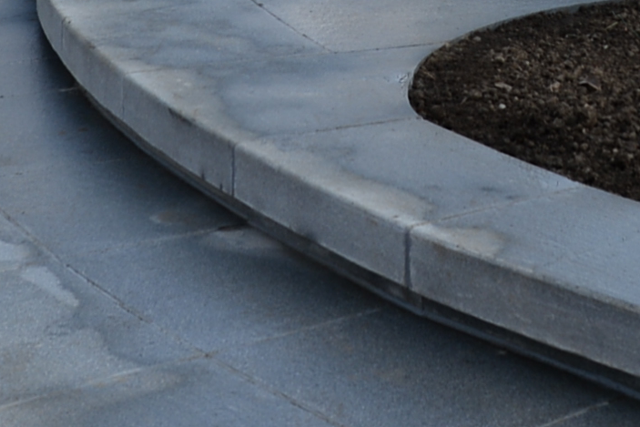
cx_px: 427
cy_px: -607
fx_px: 2240
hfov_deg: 16.2
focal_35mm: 126
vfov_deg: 9.6
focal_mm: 24
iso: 200
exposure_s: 1/400
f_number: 7.1
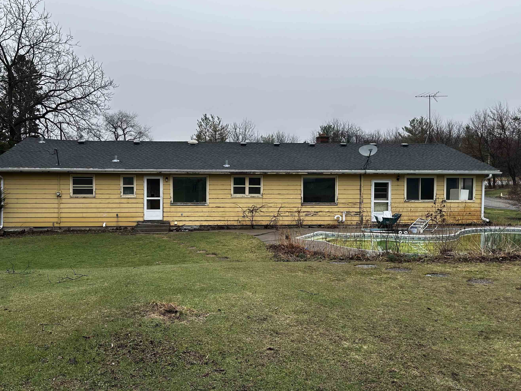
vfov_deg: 49.7
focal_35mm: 28
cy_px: 188
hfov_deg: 63.3
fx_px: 421
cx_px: 237
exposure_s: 1/464
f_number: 1.78
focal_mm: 6.86
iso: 80
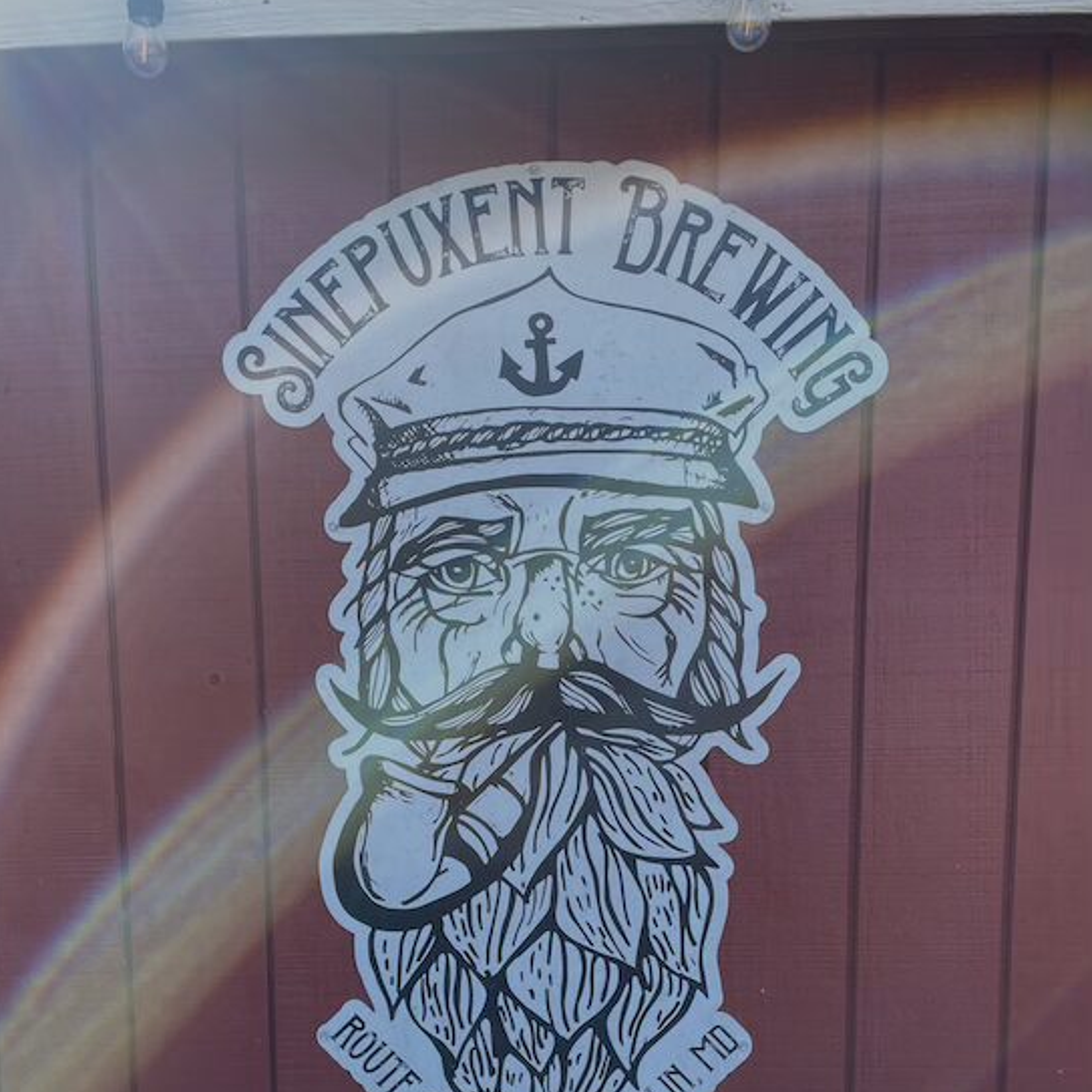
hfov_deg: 52.5
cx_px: 541
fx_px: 1106
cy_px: 695
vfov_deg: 51.9
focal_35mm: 31
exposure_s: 1/903
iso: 32
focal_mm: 4.2
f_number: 1.6
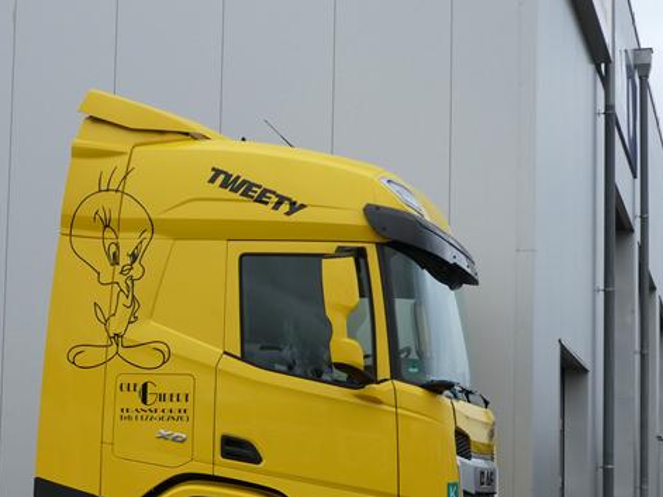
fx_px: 1628
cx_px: 121
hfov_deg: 22.7
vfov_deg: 17.2
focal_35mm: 85
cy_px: 411
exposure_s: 1/80
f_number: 4.1
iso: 125
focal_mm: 9
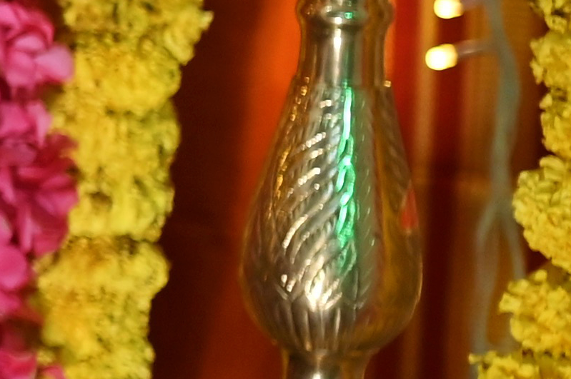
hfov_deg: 6.9
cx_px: -1261
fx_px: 4199
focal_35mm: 265
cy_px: -122
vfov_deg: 5.1
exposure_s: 1/500
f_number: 1.4
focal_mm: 35
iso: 250
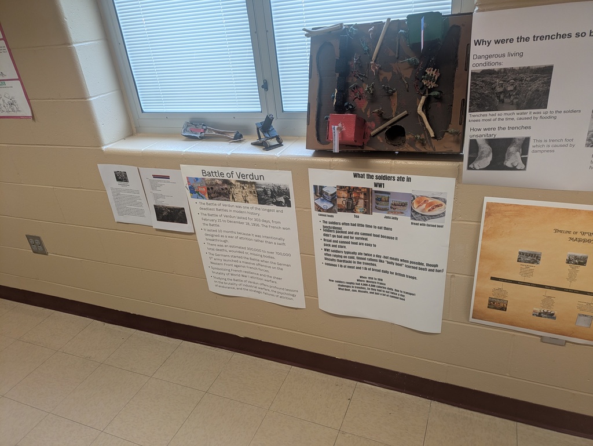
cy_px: 223
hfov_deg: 69.4
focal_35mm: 25
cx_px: 296
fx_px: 428
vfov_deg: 54.9
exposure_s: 1/24
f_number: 1.89
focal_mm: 5.43
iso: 53
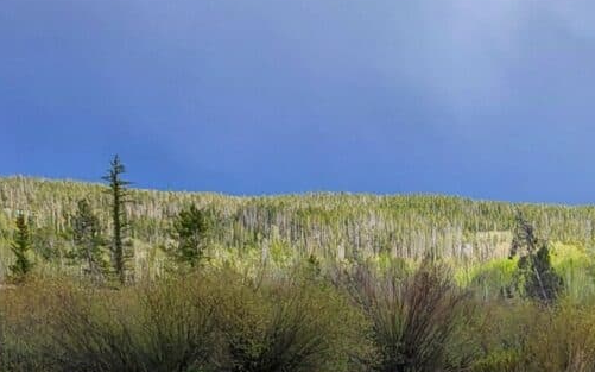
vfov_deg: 12.7
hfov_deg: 18.1
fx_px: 1605
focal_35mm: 99
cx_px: 951
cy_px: 518
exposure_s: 1/1597
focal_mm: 5.4
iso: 40
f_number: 1.8
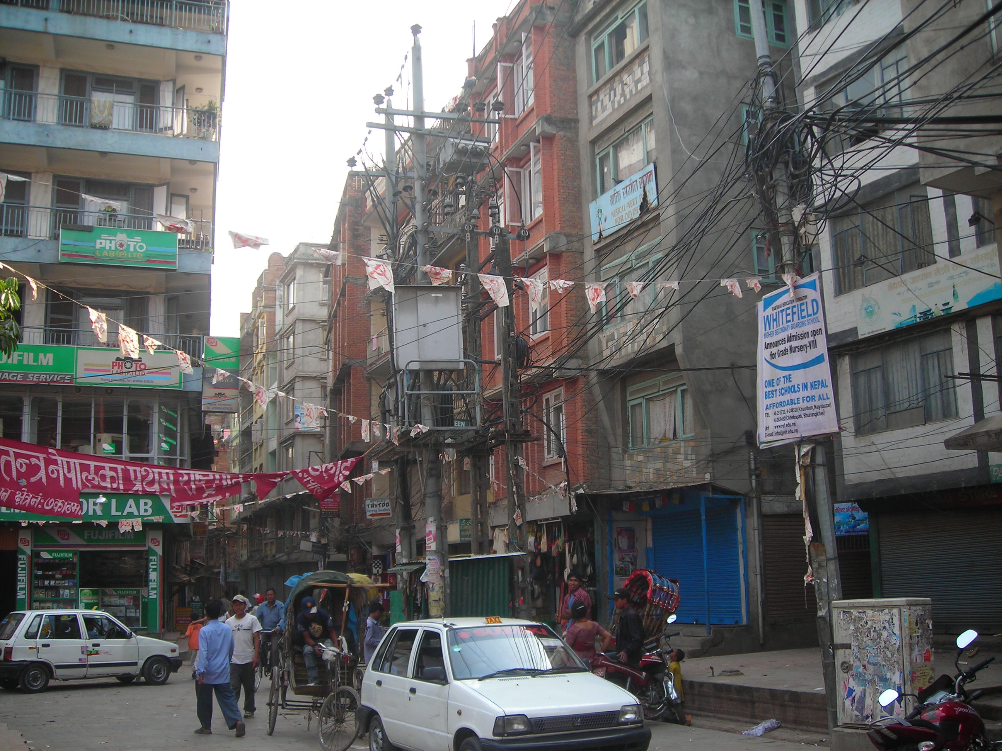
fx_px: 1100
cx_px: 501
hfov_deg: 49.0
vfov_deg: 37.7
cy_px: 376
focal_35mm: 38
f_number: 3.2
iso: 50
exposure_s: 1/136
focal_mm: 6.3
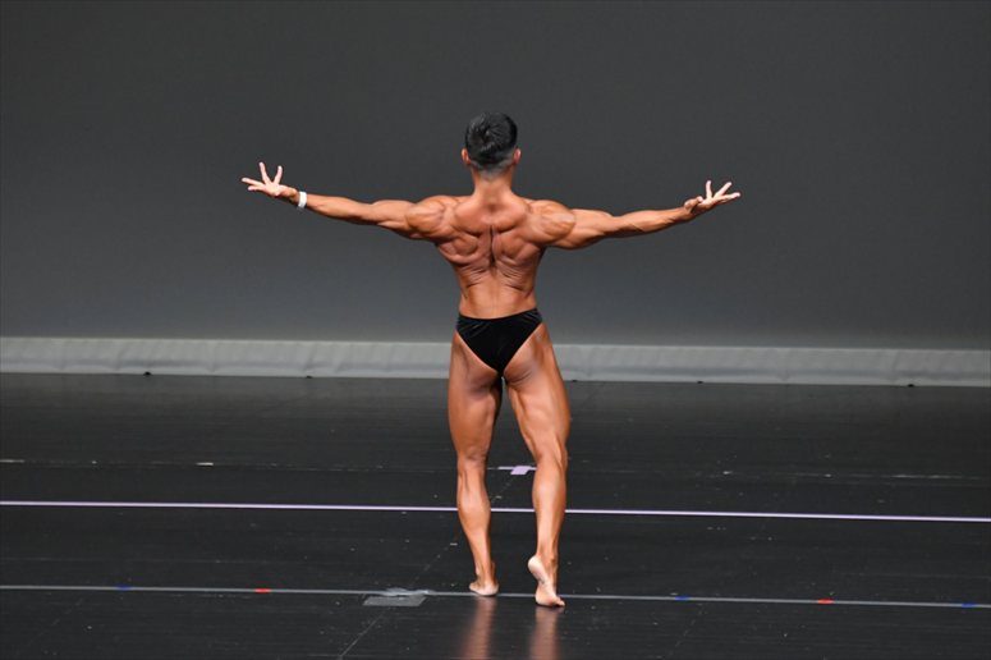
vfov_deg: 4.0
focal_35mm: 345
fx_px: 9493
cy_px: 330
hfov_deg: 6.0
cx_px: 496
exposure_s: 1/400
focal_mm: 230
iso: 4000
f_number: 5.6
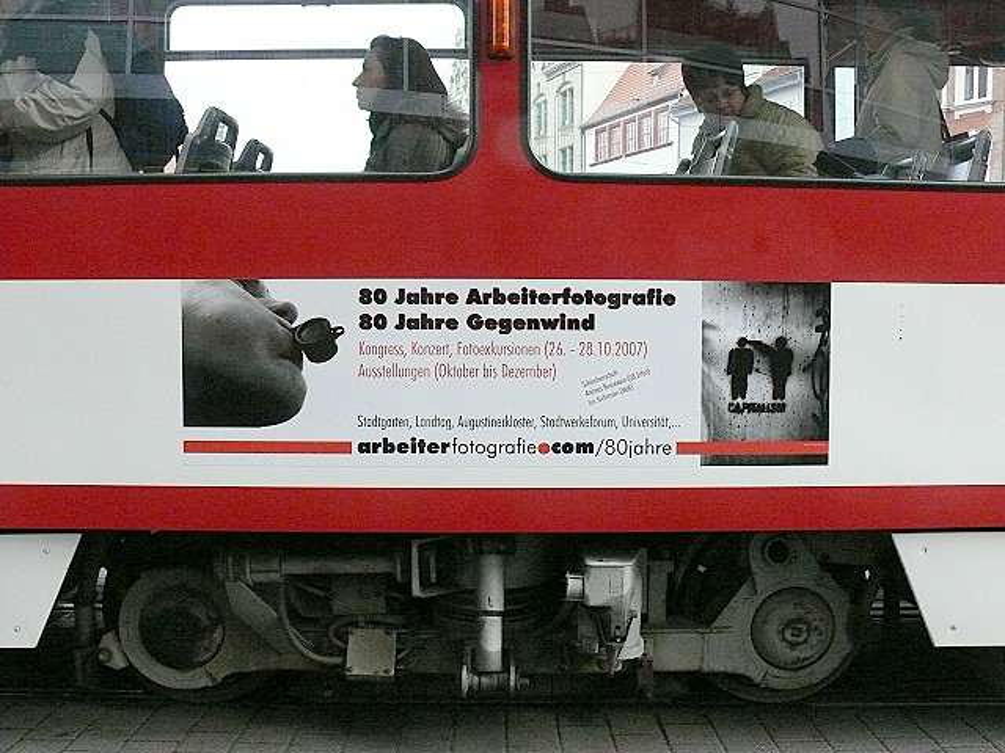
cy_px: 376
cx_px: 502
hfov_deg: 52.6
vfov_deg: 40.7
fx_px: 1016
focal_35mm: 35
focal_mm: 7.4
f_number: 5.6
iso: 800
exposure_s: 1/320
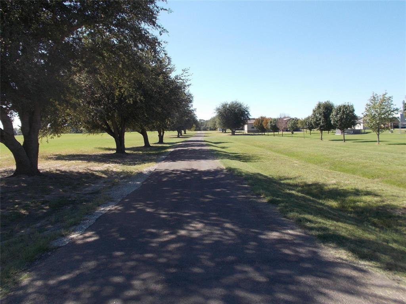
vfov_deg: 46.8
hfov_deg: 60.0
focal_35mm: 30
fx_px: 352
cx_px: 203
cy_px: 152
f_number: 3.4
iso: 80
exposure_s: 1/400
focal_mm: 5.3
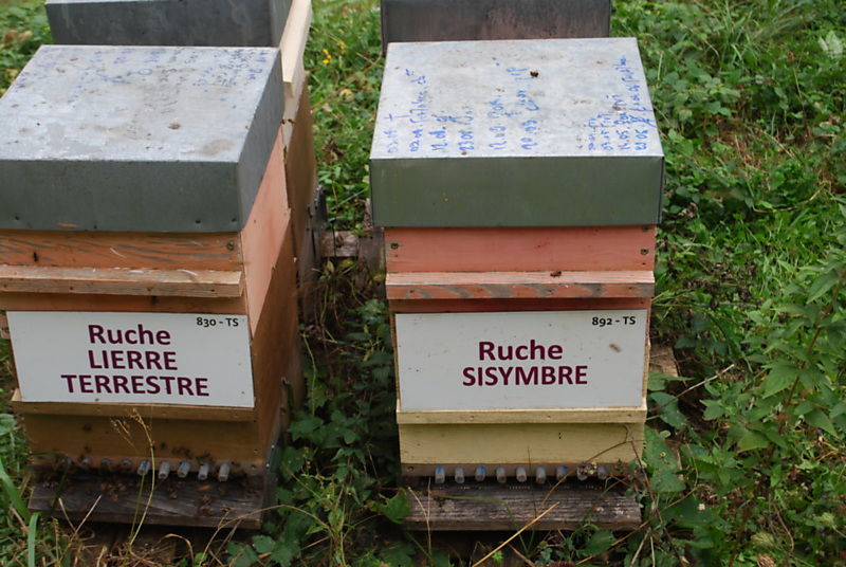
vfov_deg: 25.1
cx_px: 423
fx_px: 1271
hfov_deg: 36.8
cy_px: 284
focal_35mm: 54
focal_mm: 36
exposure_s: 1/60
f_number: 7.1
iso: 200
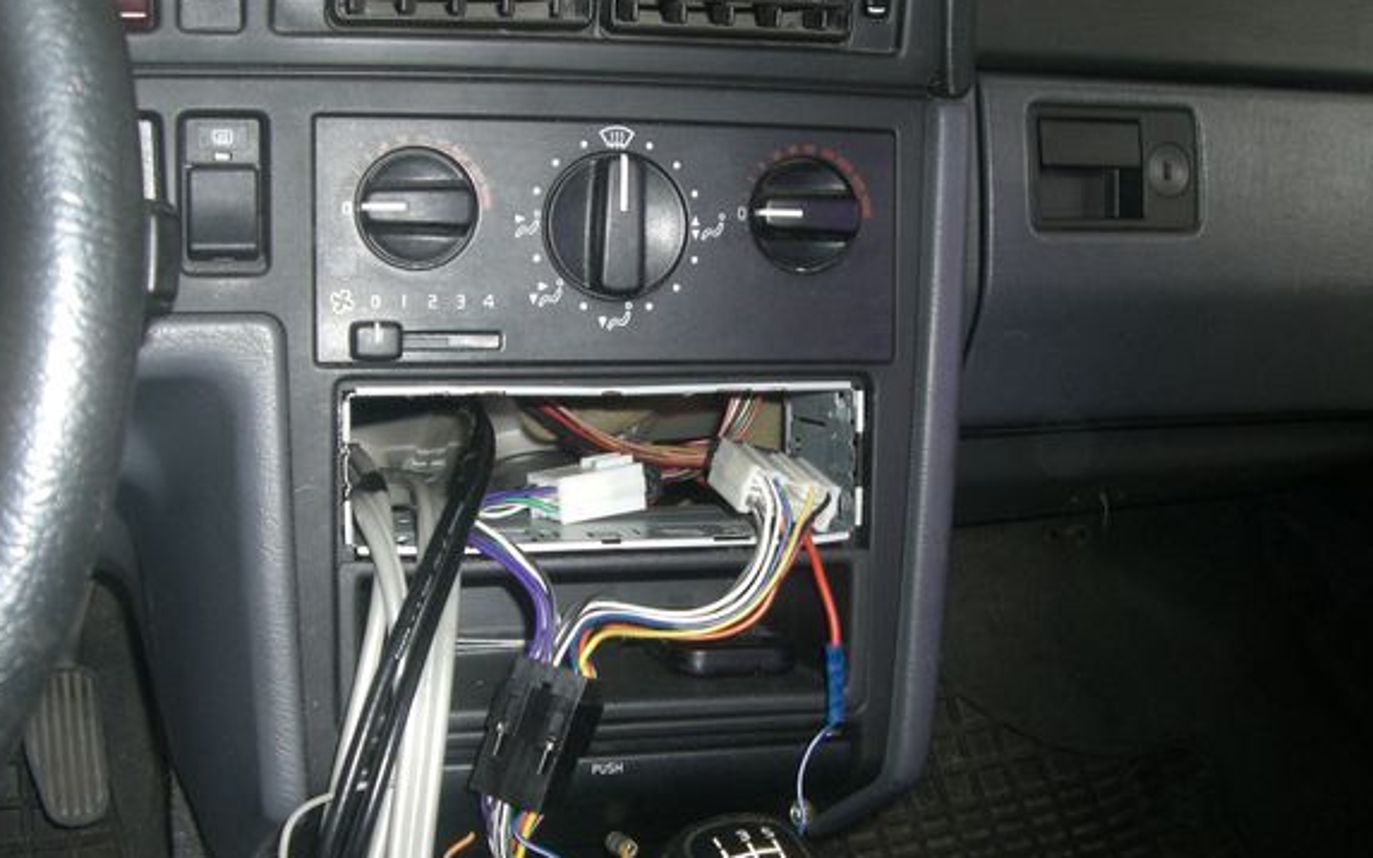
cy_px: 487
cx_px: 659
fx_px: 1684
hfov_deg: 44.4
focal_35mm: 45
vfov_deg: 28.6
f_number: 2.7
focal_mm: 6.2
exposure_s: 1/60
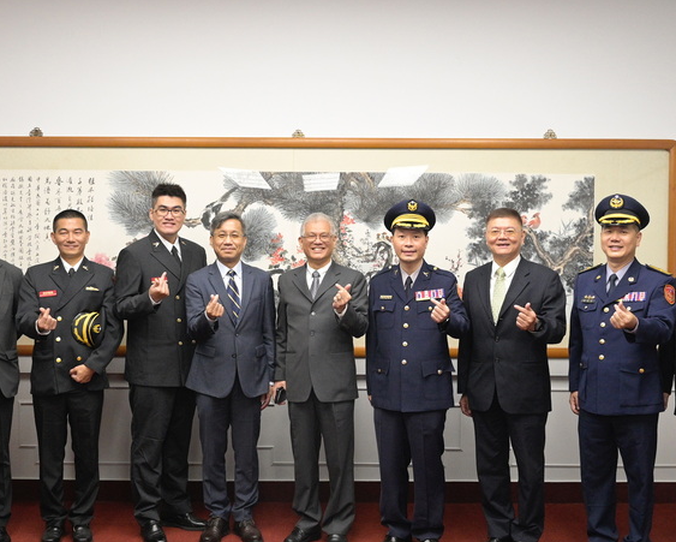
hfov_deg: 43.8
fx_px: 841
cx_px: 337
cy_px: 277
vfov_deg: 35.7
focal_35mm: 42
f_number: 5
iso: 4000
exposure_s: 1/320
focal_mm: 24
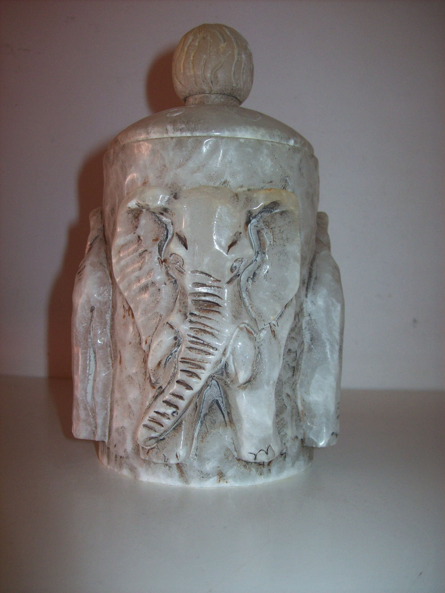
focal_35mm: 36
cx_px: 222
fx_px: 617
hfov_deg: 39.6
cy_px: 296
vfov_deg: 51.4
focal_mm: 6
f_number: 2.7
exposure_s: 1/64
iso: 80
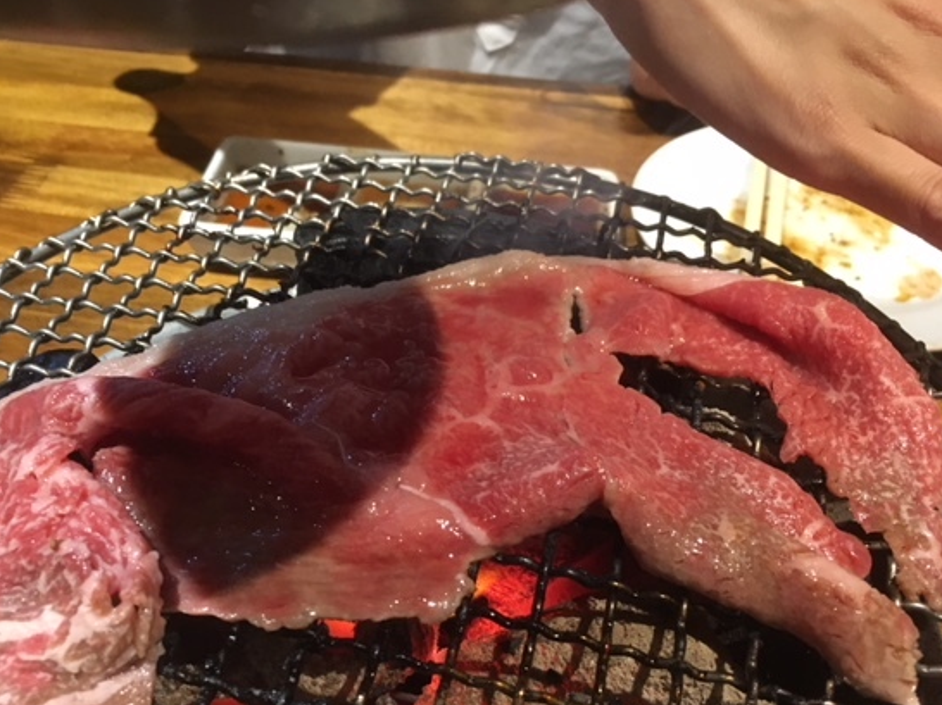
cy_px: 398
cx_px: 409
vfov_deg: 41.7
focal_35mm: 34
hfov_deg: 53.8
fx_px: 925
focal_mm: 4.15
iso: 200
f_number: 2.2
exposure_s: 1/25
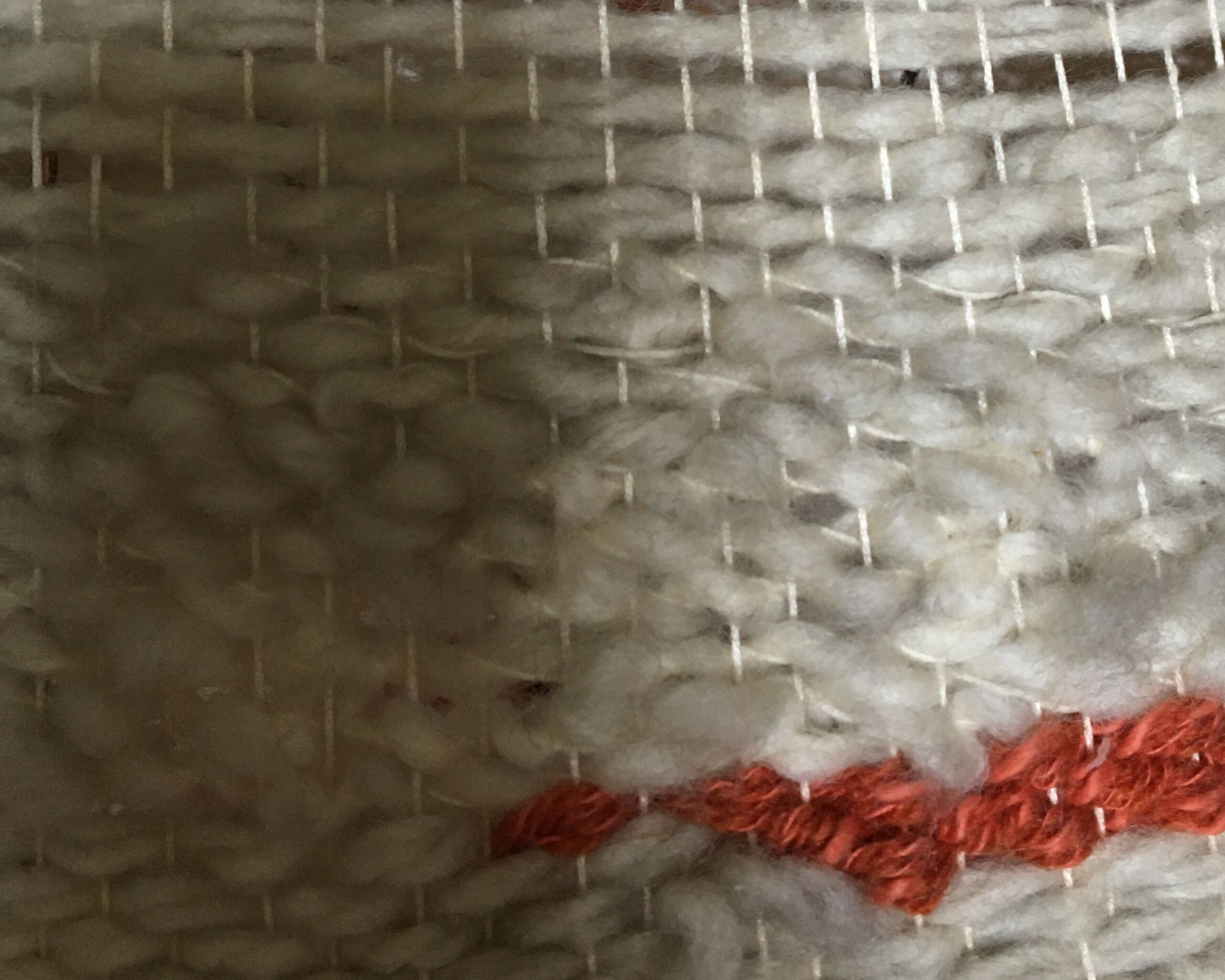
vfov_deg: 29.9
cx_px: 795
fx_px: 1776
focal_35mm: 49
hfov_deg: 37.7
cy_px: 150
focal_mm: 4.15
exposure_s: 1/33
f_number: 2.2
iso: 160
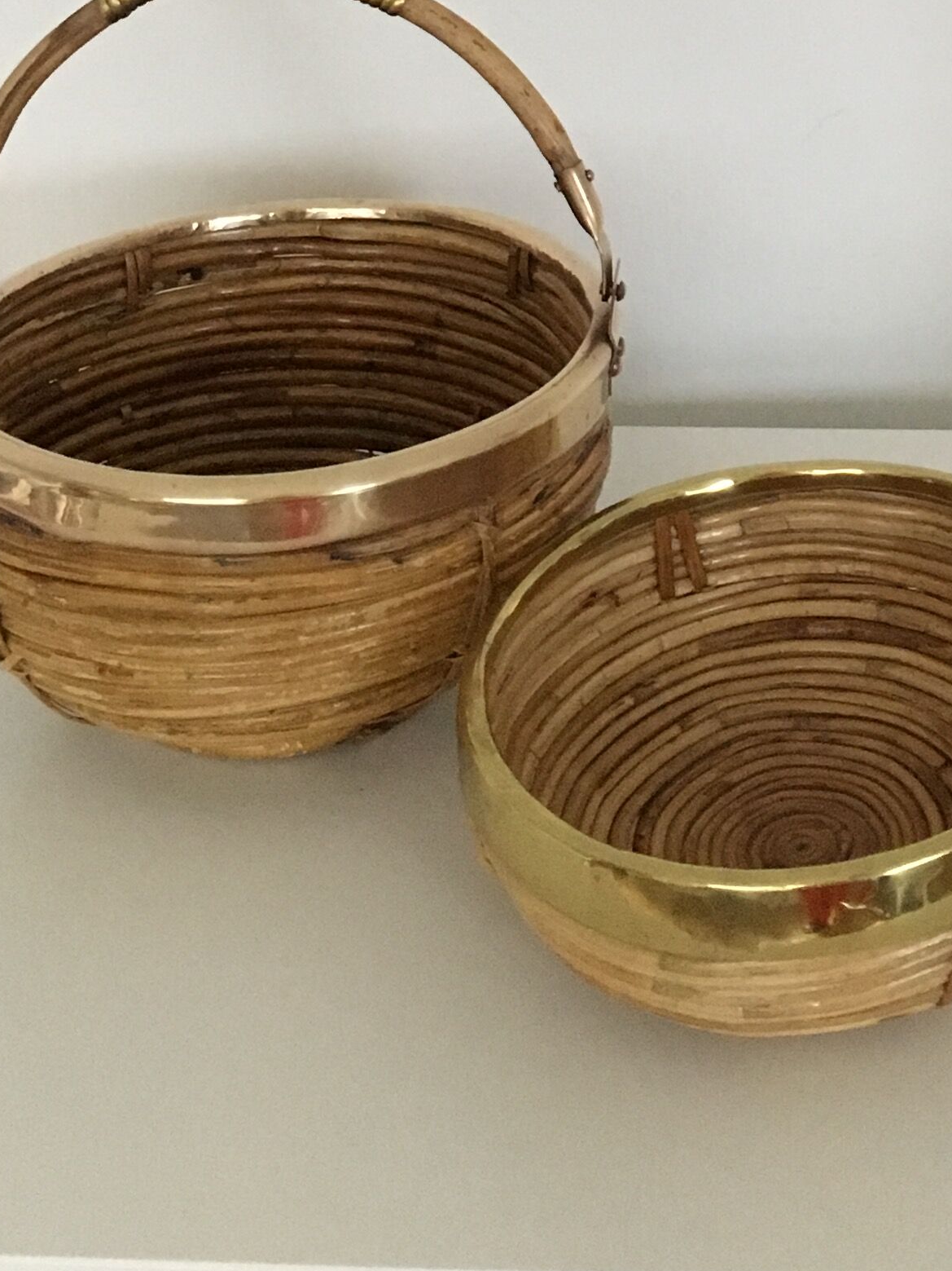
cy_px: -341
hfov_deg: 19.2
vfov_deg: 23.3
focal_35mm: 75
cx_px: 912
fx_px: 2751
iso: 250
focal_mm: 4.15
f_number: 2.2
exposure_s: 1/33
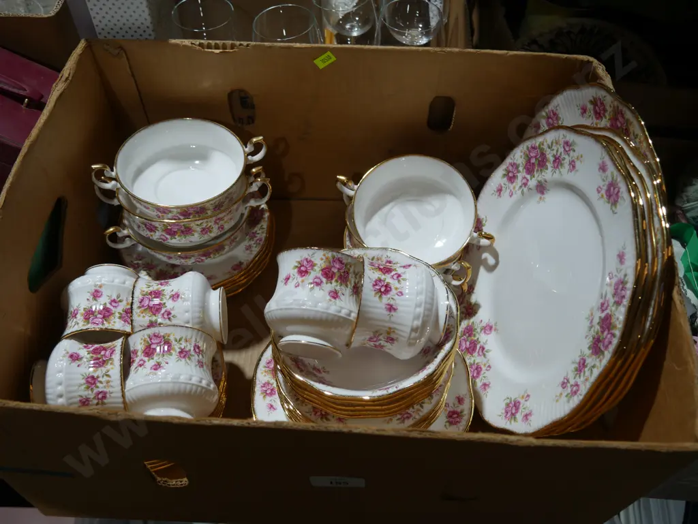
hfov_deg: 56.8
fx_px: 646
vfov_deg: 44.2
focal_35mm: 32
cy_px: 262
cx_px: 349
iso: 200
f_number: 3.6
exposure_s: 1/125
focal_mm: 16
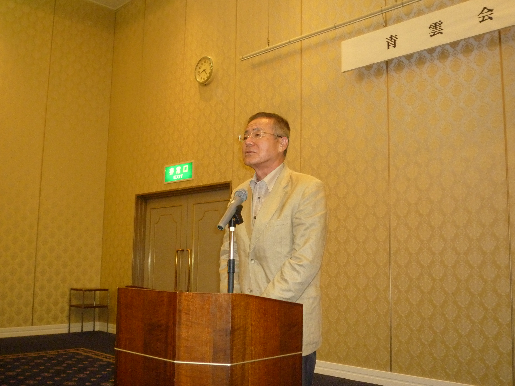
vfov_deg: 36.8
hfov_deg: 47.9
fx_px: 580
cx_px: 258
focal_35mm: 39
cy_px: 193
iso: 400
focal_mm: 6.8
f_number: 4
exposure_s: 1/30
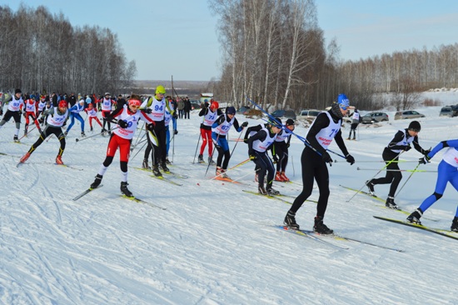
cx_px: 229
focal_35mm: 54
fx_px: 687
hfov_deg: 36.9
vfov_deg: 25.0
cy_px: 152
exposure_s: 1/2000
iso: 400
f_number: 7.1
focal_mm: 36
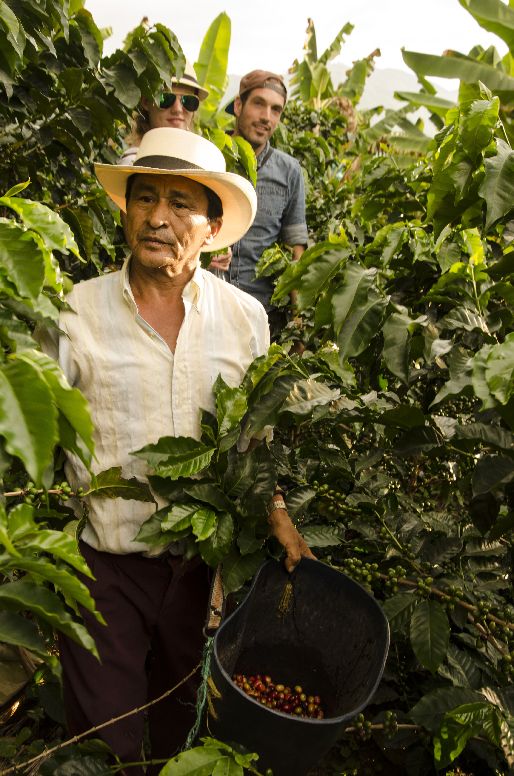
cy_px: 388
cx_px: 257
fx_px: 904
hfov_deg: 31.8
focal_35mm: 42
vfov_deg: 46.5
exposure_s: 1/40
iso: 160
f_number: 7.1
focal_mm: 28
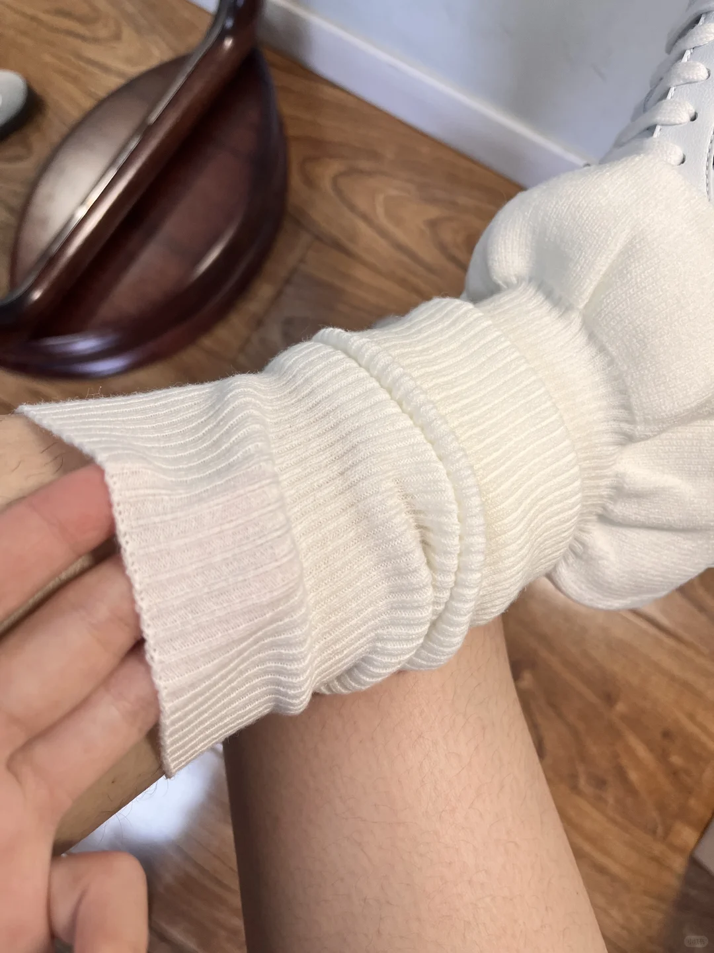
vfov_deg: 67.3
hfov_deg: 53.1
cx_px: 357
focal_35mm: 26
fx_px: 715
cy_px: 476
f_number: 1.6
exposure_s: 1/100
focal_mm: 5.1
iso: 125
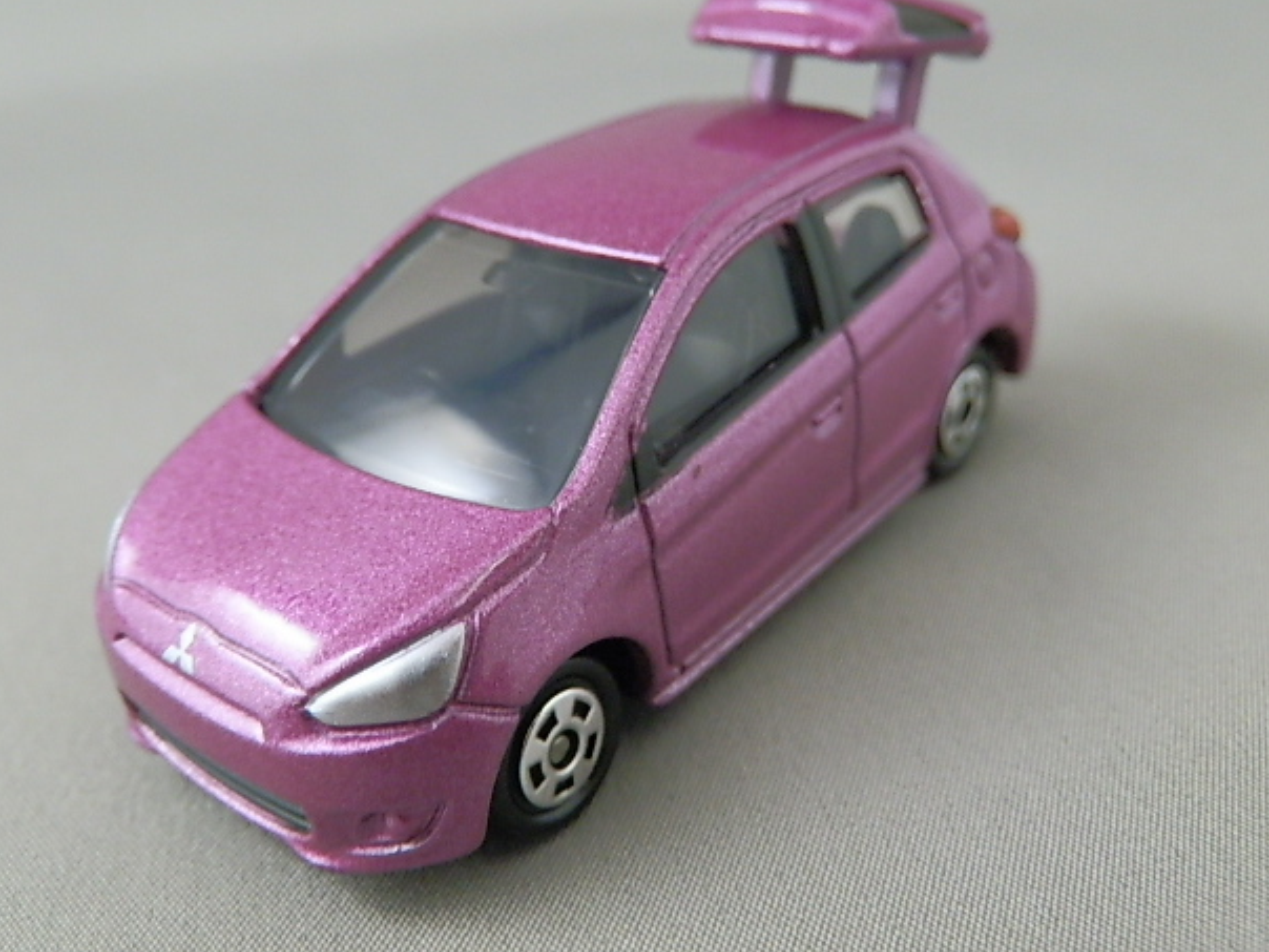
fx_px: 1320
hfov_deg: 51.4
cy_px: 462
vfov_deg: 39.7
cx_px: 626
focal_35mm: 36
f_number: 3.5
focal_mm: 6.17
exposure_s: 1/8
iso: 320
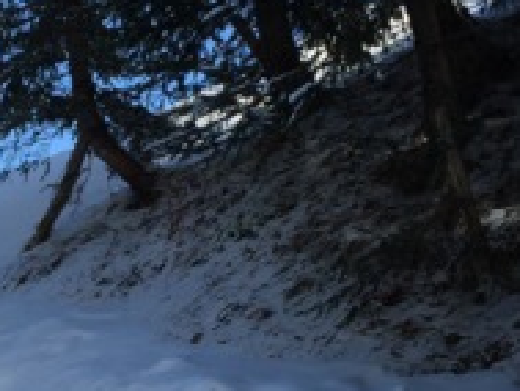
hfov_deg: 21.4
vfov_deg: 16.4
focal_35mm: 90
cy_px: 237
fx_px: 1353
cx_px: 76
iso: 32
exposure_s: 1/1276
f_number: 2.2
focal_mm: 4.15
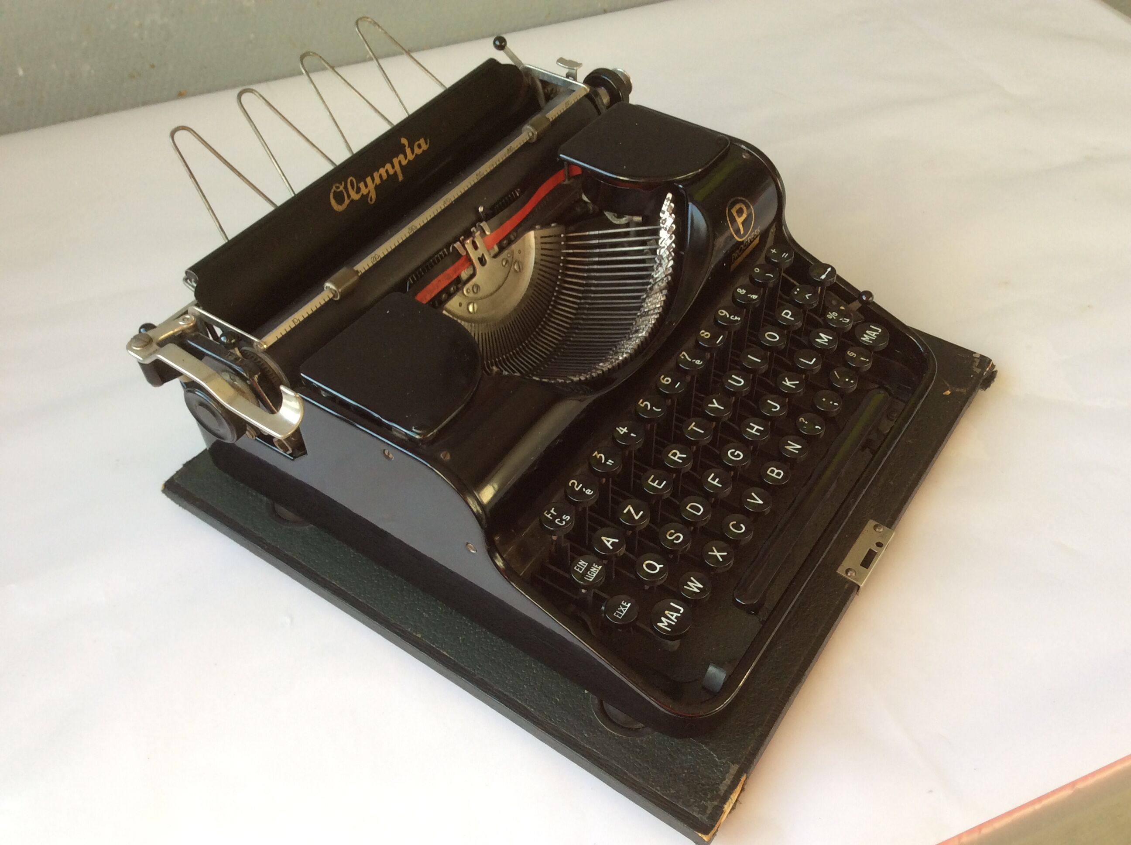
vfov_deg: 44.1
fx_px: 1044
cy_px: 422
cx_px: 566
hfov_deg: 56.9
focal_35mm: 32
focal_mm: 3.3
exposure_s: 1/50
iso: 40
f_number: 2.4
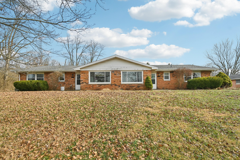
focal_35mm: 16
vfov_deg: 72.0
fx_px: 110
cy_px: 80
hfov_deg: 95.0
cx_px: 120
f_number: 4
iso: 400
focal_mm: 16.5
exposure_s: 1/1500
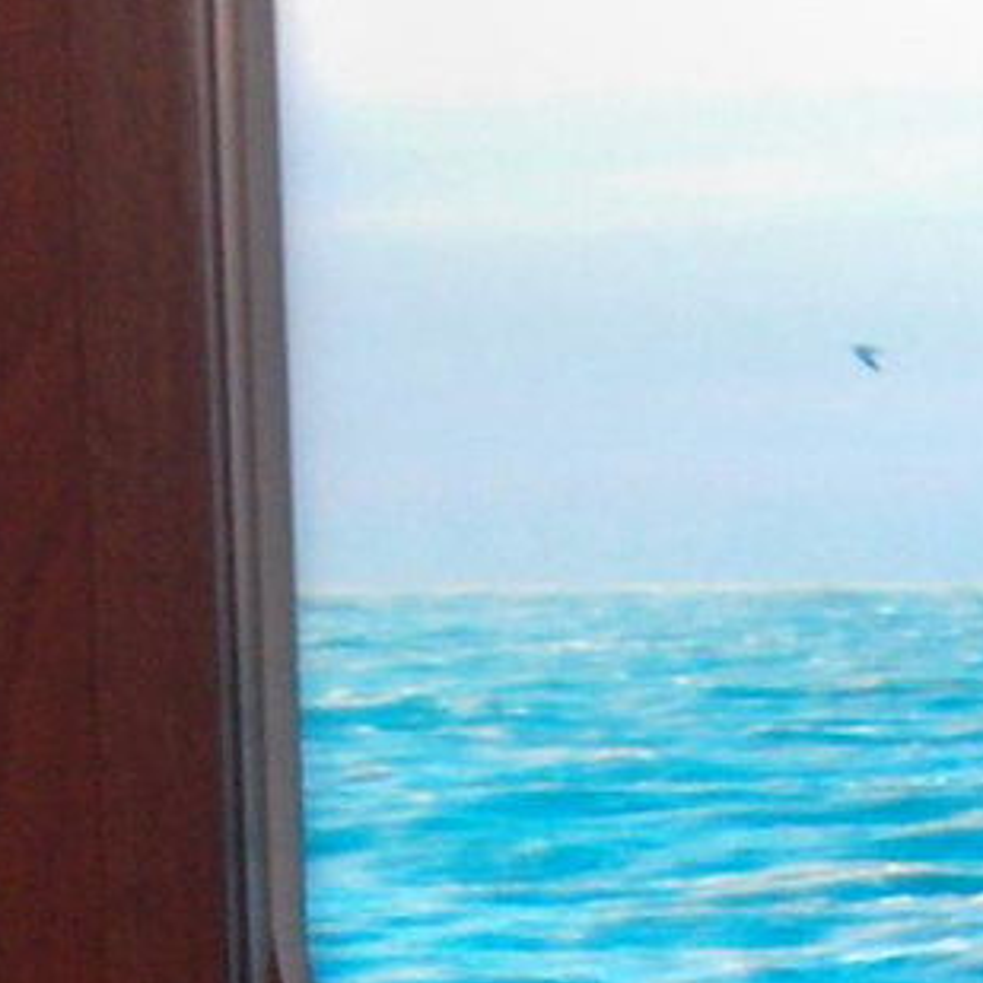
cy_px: 2103
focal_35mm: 237
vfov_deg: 7.1
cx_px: 697
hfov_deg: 7.4
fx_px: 7614
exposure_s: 1/60
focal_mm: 8
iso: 100
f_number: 2.8
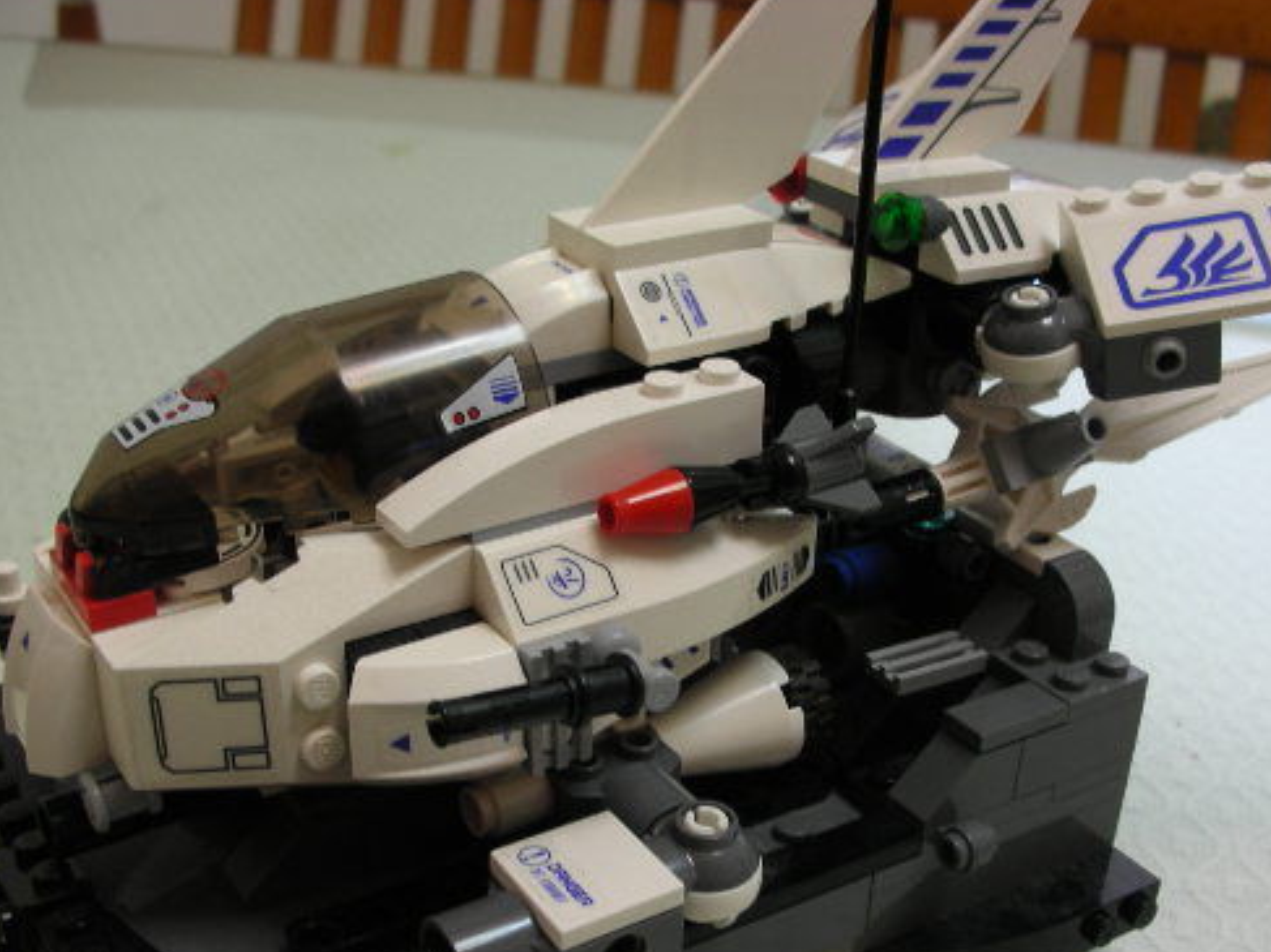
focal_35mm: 46
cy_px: 595
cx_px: 655
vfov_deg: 31.4
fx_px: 1689
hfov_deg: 41.2
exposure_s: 1/5.7
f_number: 3
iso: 50
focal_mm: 5.8
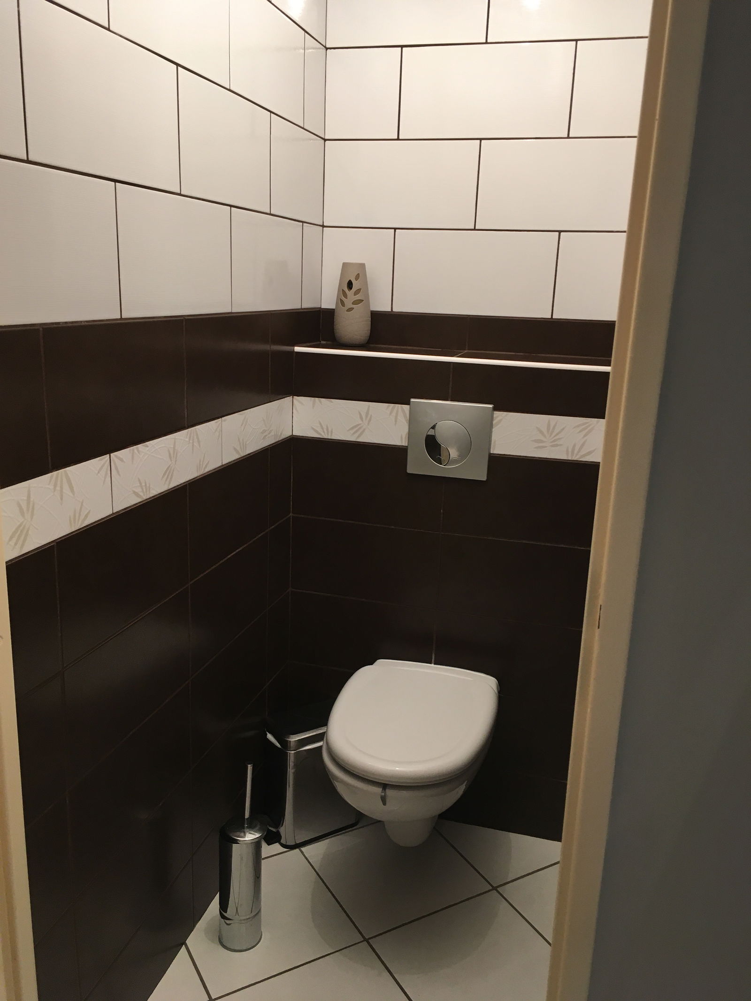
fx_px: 839
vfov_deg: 61.7
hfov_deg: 48.2
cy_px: 500
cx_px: 376
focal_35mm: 29
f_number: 2.2
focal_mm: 4.15
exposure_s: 1/33
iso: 80
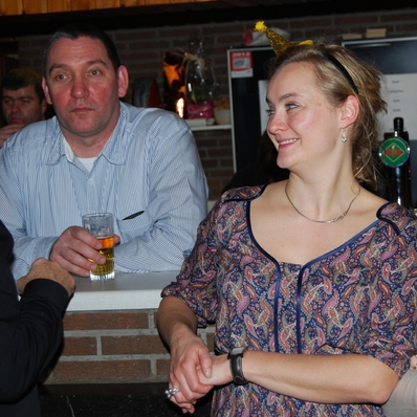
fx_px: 1181
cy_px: 208
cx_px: 310
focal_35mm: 87
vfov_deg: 20.0
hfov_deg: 19.9
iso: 200
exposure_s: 1/60
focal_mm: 45
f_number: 5.3
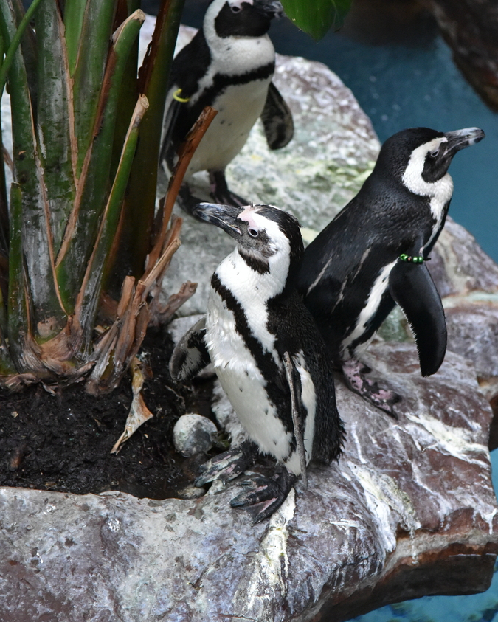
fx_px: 3149
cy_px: 246
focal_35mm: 171
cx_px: 282
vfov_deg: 11.3
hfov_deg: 9.0
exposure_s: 1/250
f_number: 4
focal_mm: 120
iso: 7200
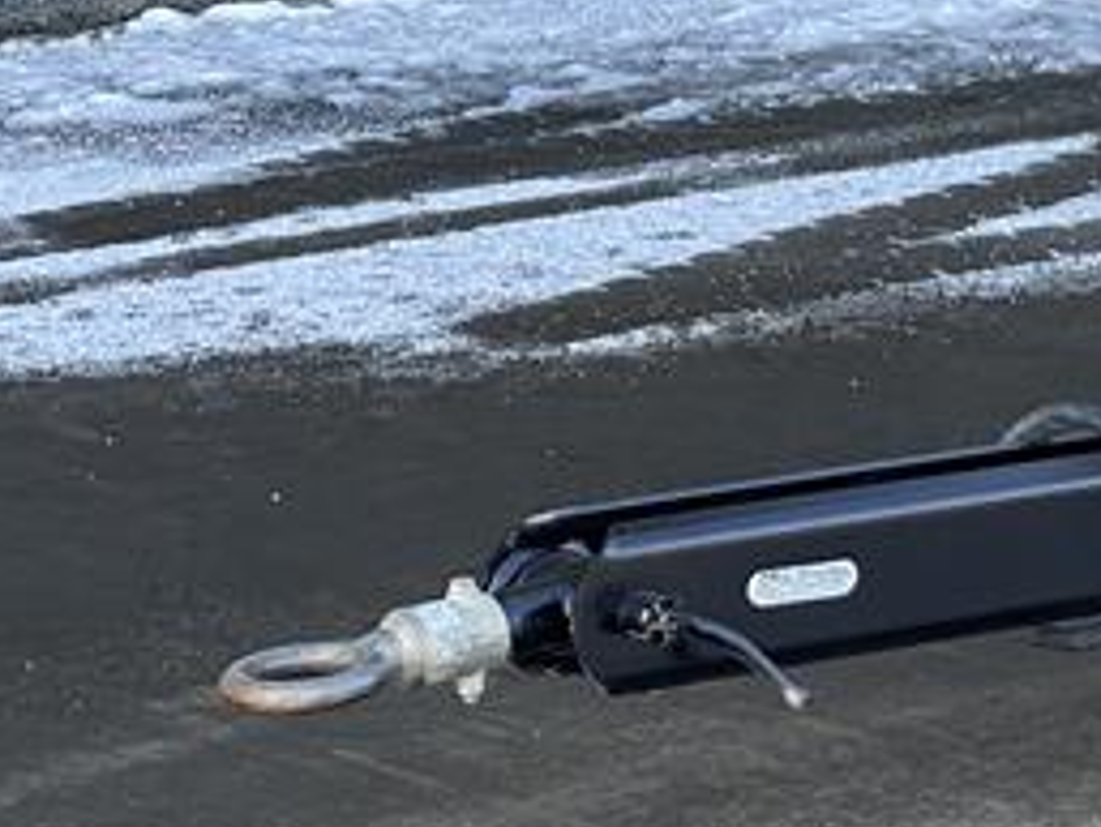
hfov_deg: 9.7
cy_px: -86
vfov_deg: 7.4
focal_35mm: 199
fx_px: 6332
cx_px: 1602
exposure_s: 1/99
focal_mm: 7.5
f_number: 2.2
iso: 32
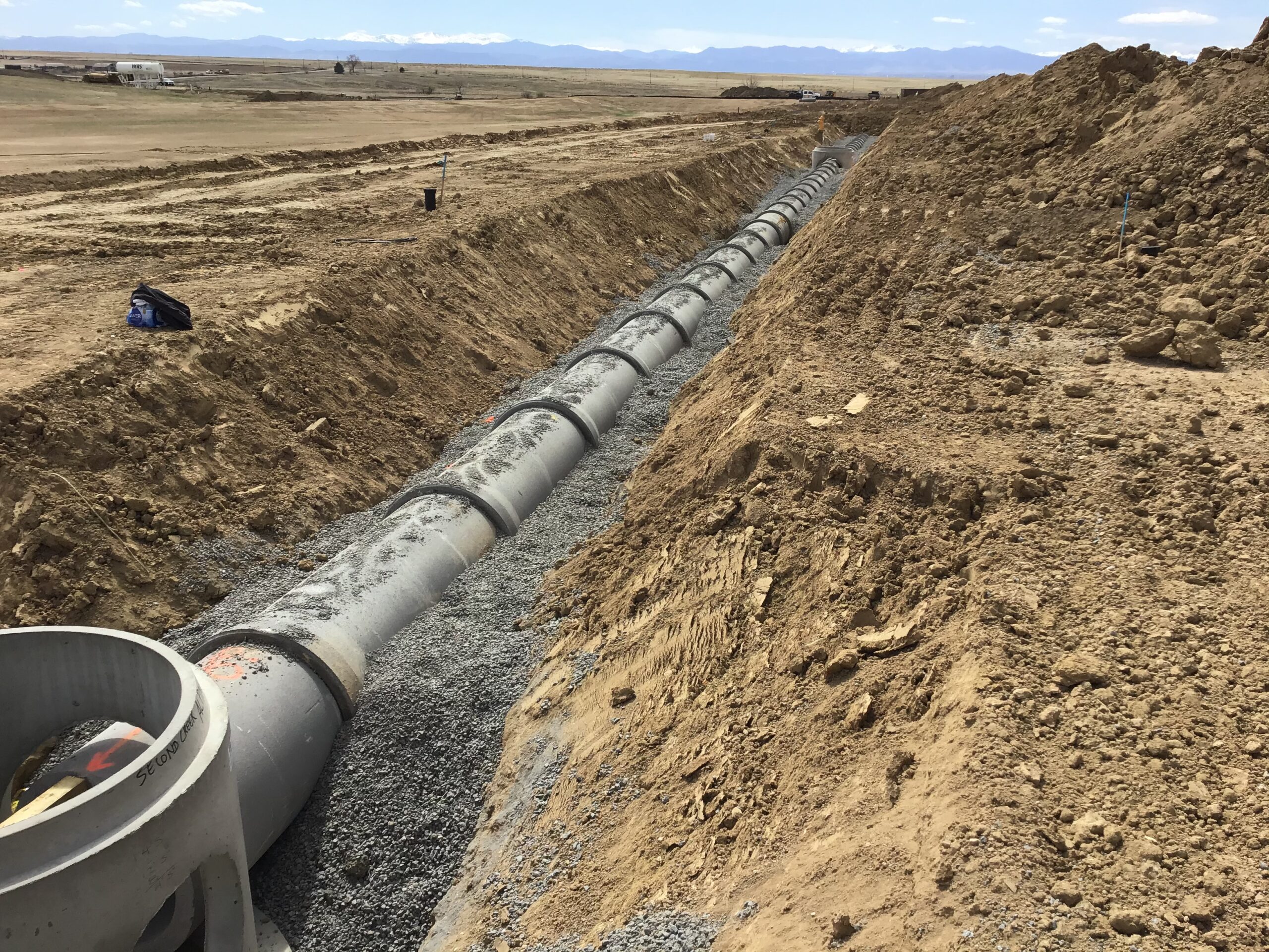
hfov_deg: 58.4
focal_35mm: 31
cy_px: 476
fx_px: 1136
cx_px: 634
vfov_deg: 45.4
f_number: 2.4
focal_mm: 3.3
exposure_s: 1/994
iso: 25
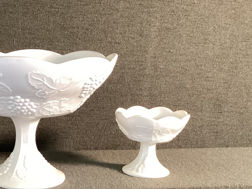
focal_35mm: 63
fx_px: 459
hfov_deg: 29.9
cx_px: 44
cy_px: 192
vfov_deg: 22.3
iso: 200
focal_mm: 3.3
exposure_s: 1/60
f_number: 2.4
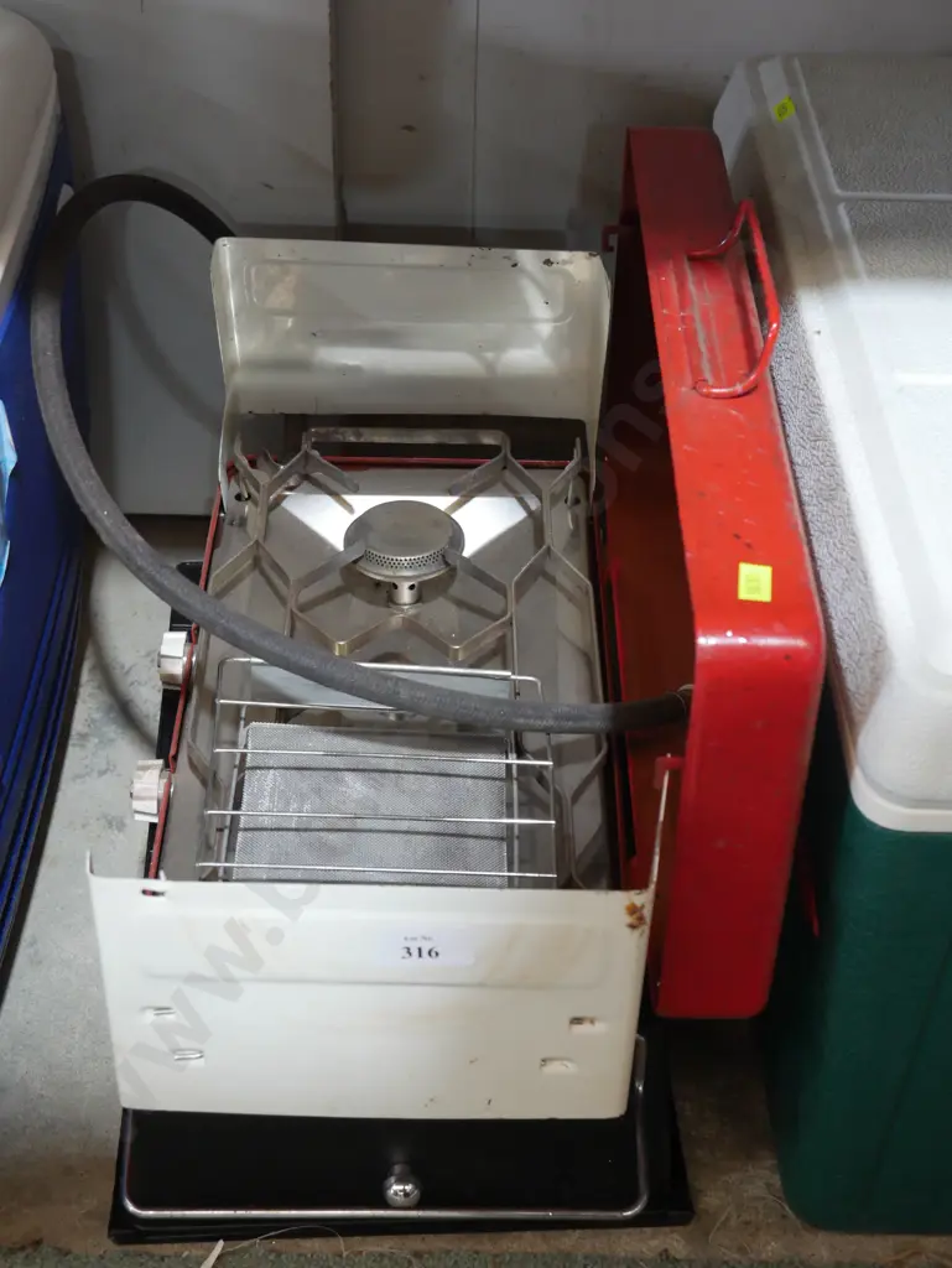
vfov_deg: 36.8
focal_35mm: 52
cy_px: 634
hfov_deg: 28.1
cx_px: 476
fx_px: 1905
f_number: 5.3
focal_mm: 26
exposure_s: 1/60
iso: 1250
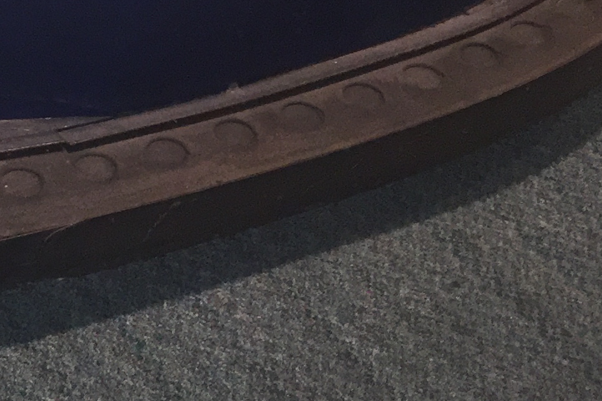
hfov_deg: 18.4
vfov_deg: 12.7
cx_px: -220
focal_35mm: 102
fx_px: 1705
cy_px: -211
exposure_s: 1/30
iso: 125
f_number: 2.2
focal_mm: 4.15
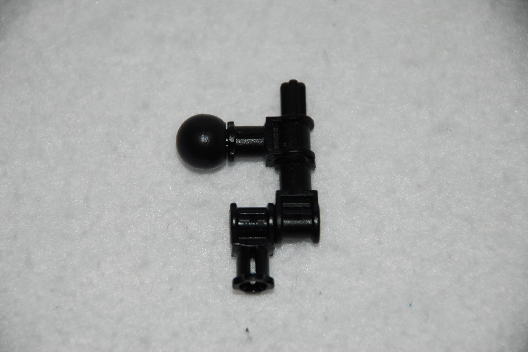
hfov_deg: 10.1
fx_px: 2984
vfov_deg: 6.7
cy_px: 177
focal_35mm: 204
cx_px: 264
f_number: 5.6
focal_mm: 135
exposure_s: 1/60
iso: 100
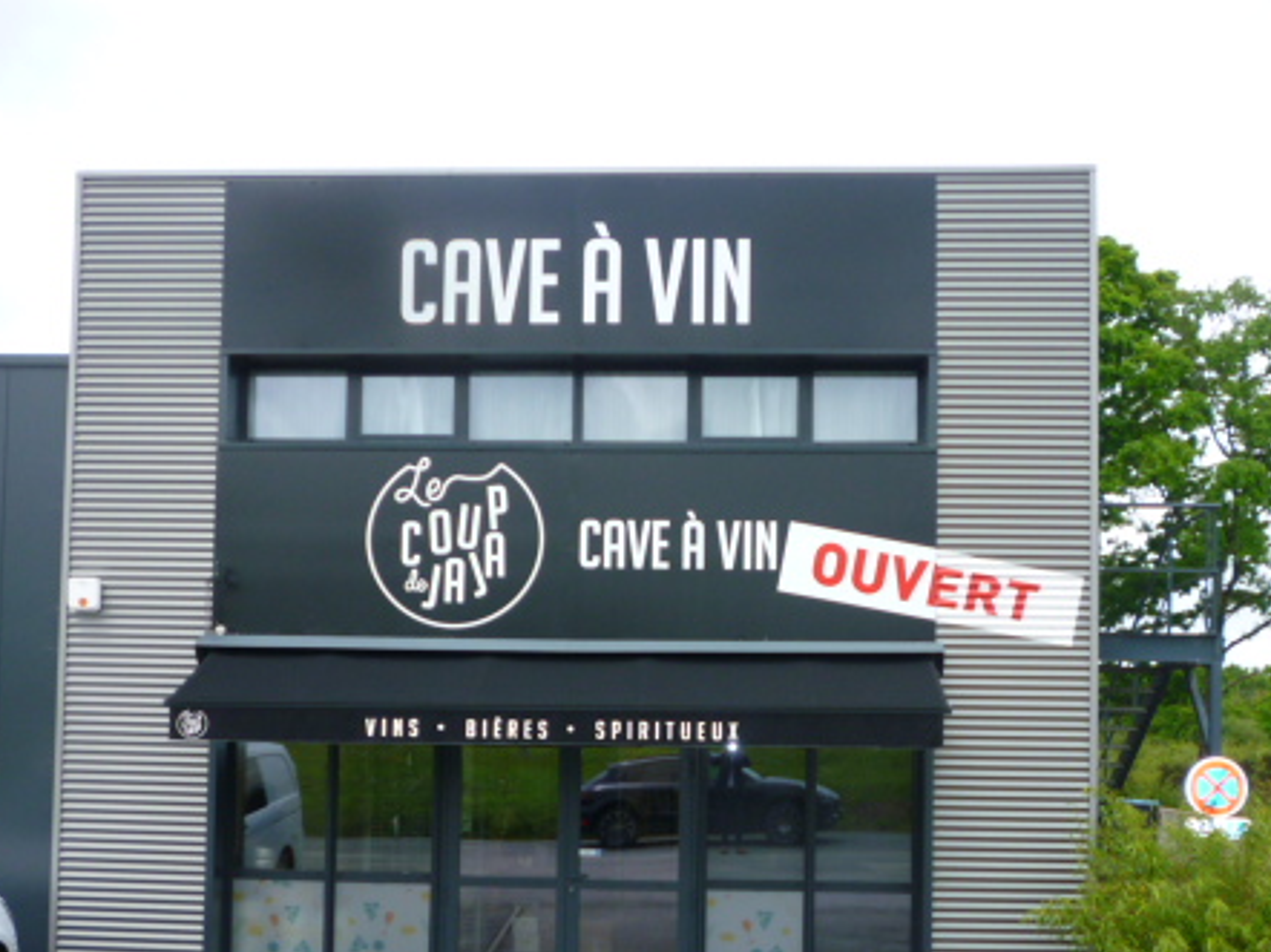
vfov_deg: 33.8
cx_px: 647
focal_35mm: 42
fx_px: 1541
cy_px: 687
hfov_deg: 44.8
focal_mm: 5.2
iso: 100
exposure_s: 1/500
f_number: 3.3
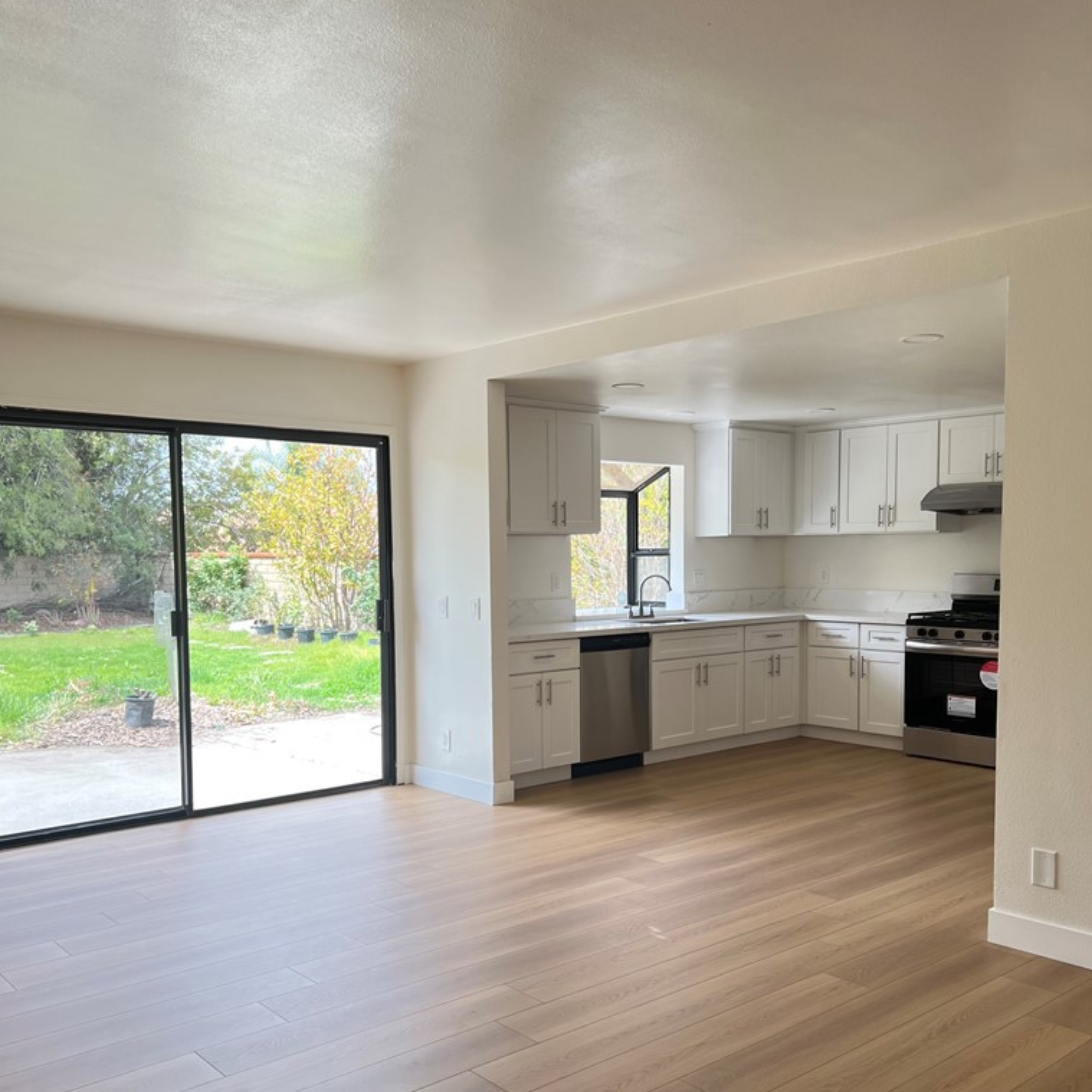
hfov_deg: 52.5
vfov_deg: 52.3
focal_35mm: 31
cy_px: 632
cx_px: 541
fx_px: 1106
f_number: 1.5
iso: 50
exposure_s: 1/334
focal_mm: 5.7
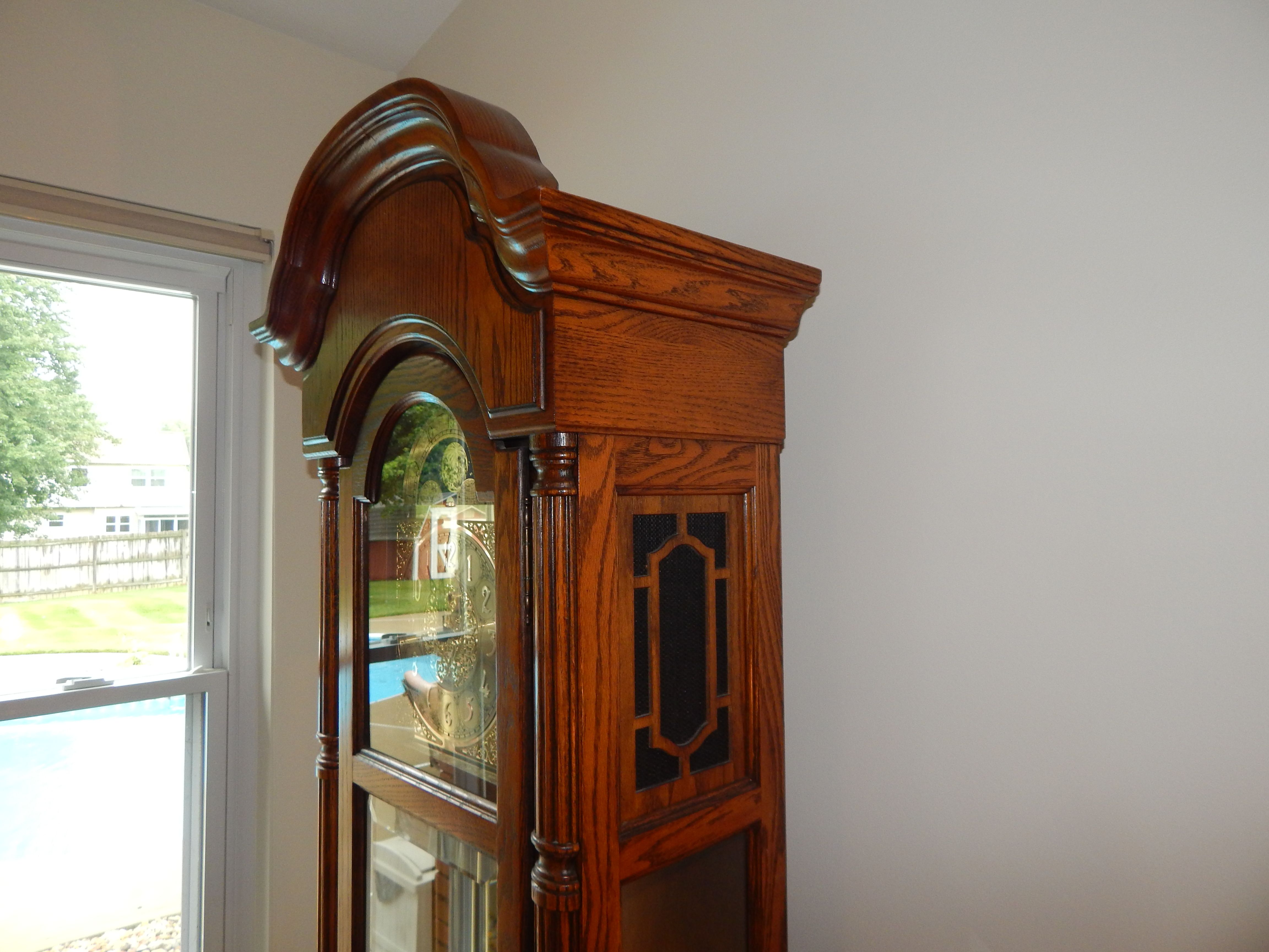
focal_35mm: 23
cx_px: 634
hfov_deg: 73.9
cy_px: 476
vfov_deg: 58.9
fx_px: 843
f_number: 3
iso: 200
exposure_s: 1/30
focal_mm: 4
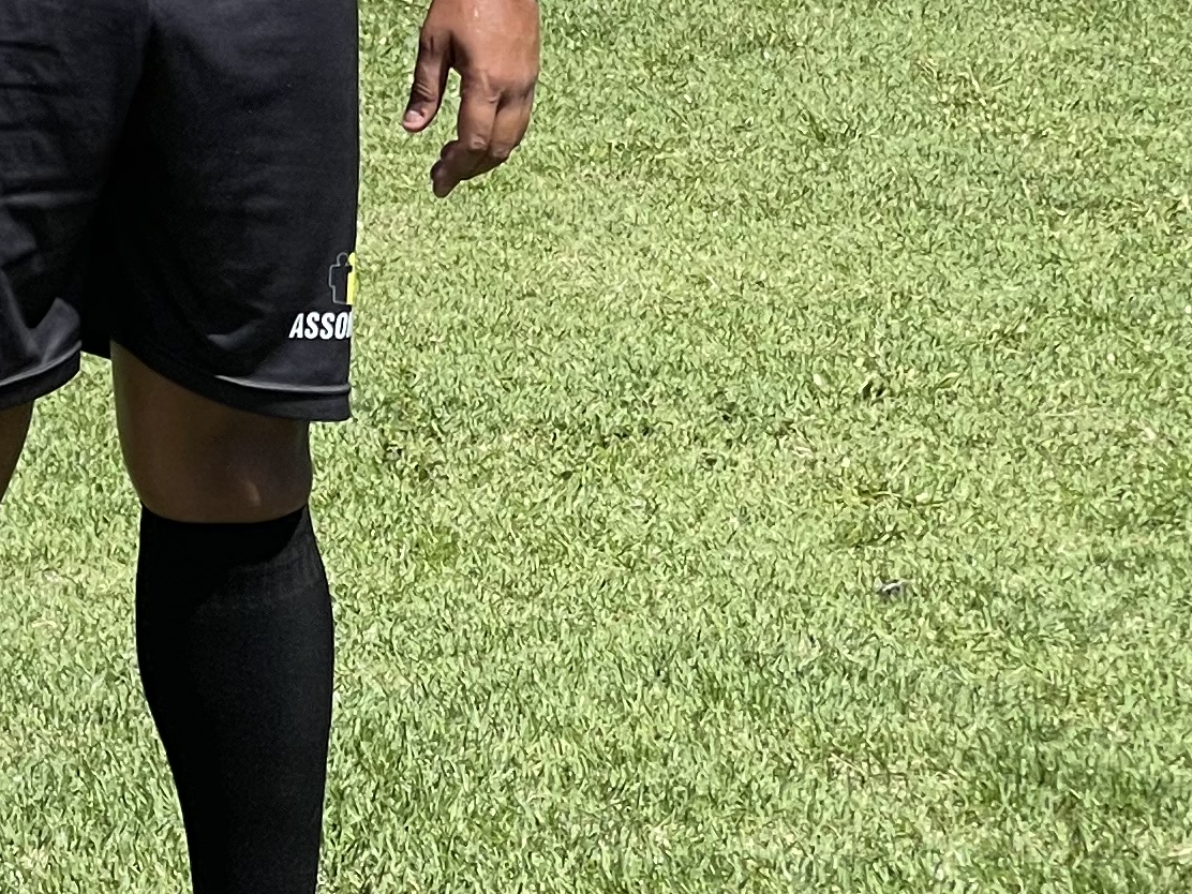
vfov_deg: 6.4
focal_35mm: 232
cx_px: -655
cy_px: -265
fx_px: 7989
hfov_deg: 8.3
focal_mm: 7.5
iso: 20
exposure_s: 1/1179
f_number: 2.2
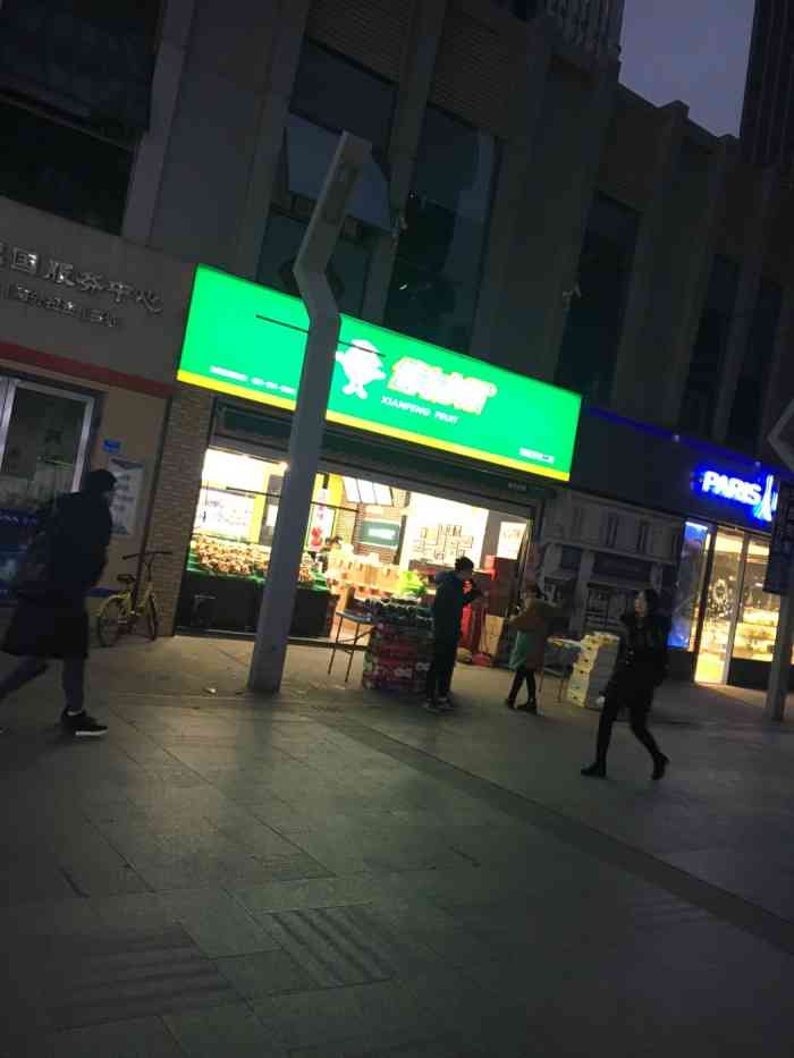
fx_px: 887
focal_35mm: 29
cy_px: 529
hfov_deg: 48.2
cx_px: 397
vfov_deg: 61.7
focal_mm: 4.15
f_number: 2.2
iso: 250
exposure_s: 1/33
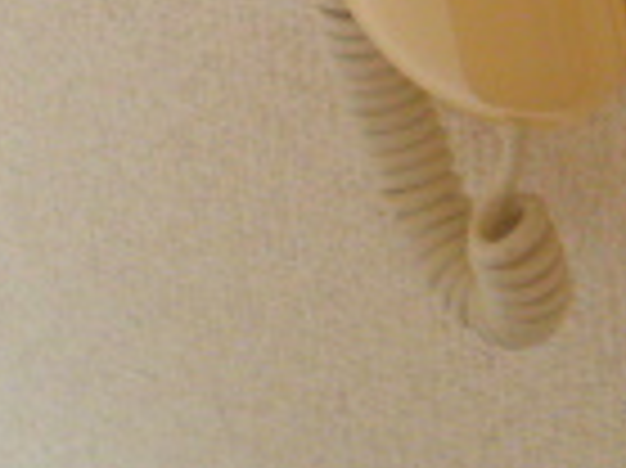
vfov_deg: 11.1
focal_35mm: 120
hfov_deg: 16.1
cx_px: 621
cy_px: -508
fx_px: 2168
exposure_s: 1/30
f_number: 2.8
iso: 80
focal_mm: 4.7
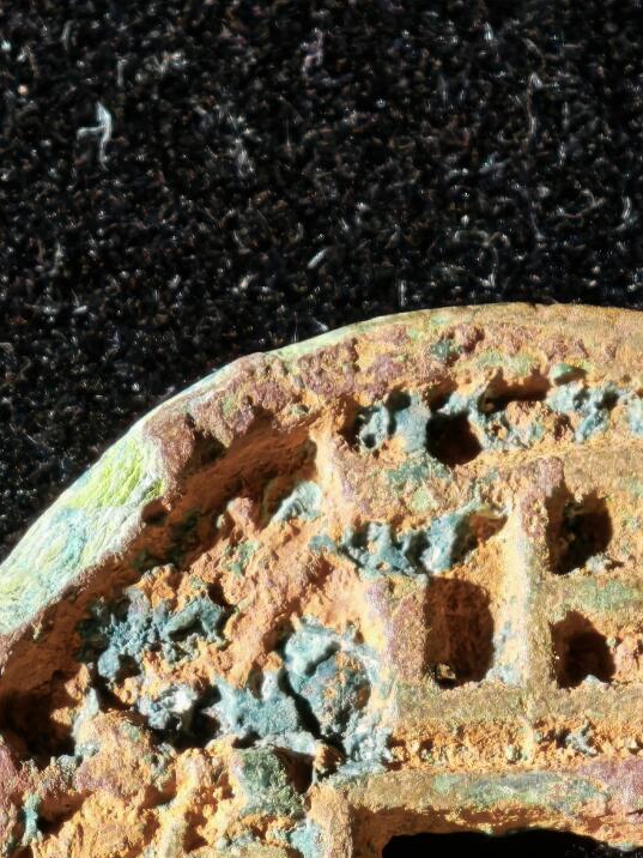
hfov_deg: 5.5
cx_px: 511
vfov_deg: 7.3
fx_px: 6662
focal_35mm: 269
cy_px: 1039
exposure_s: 1/100
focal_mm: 9
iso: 400
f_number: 2
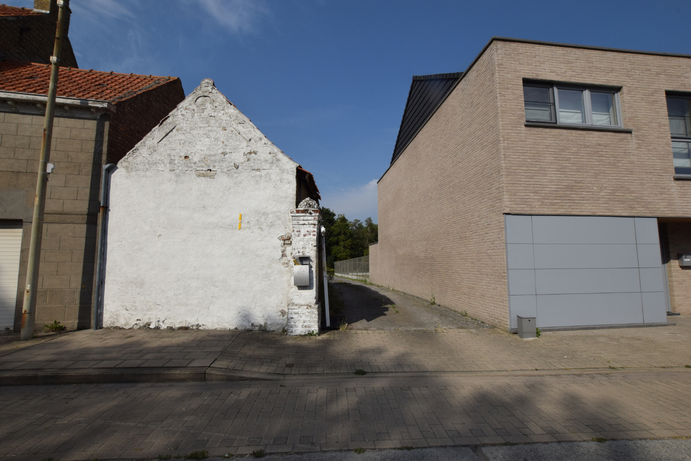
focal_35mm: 15
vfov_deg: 77.4
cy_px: 230
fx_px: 288
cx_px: 346
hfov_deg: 100.4
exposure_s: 1/800
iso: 400
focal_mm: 10
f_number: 11
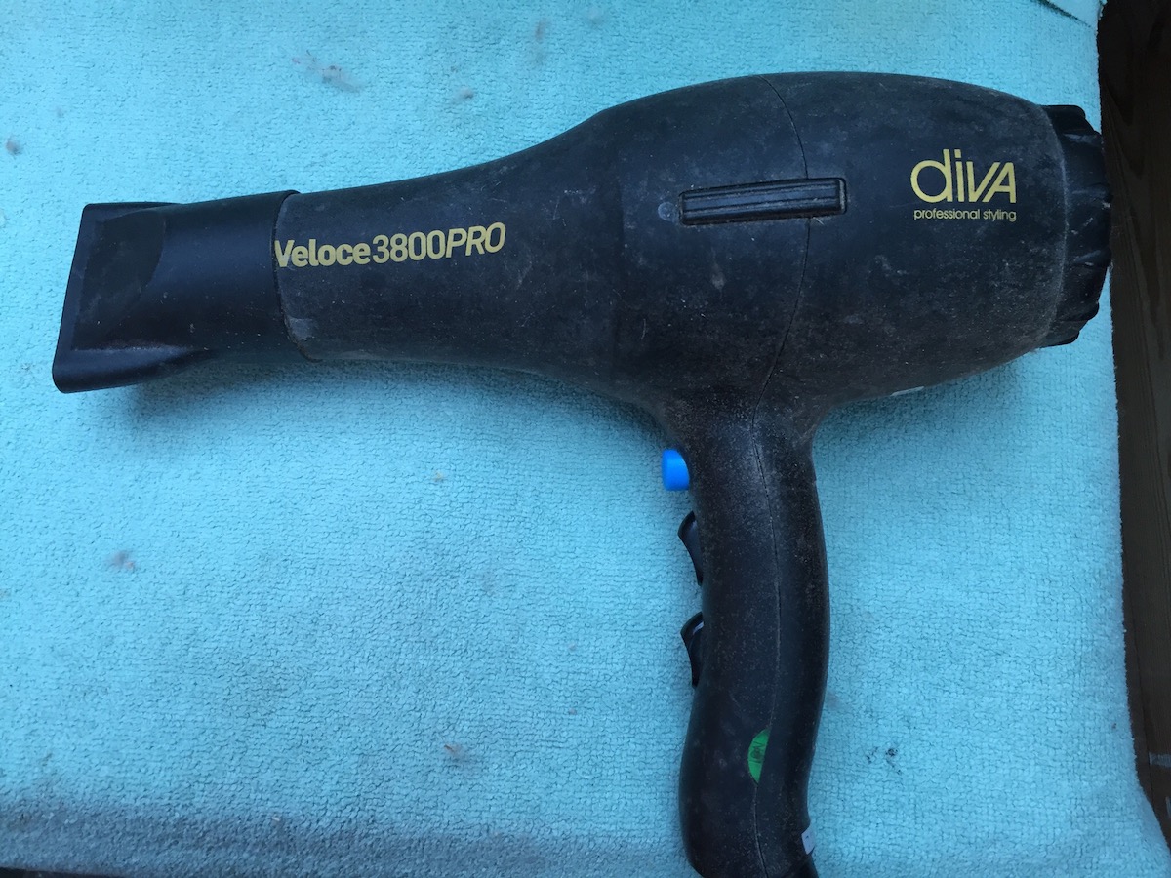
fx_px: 981
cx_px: 586
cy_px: 439
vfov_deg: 48.2
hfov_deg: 61.7
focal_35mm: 29
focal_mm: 4.15
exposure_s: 1/33
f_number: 2.2
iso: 40
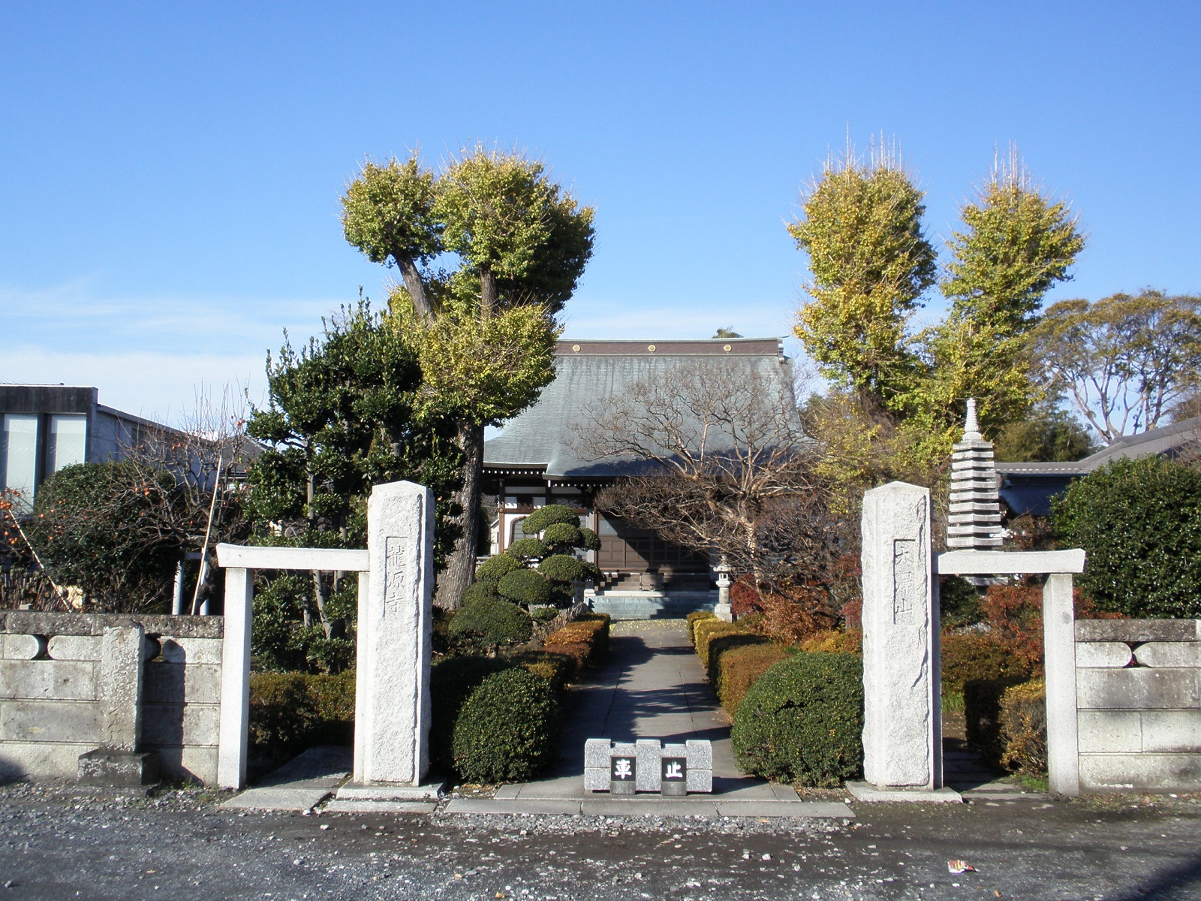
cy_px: 450
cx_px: 600
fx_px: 1284
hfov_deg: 50.1
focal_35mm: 37
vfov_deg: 38.7
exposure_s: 1/80
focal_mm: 6.6
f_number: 10
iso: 64
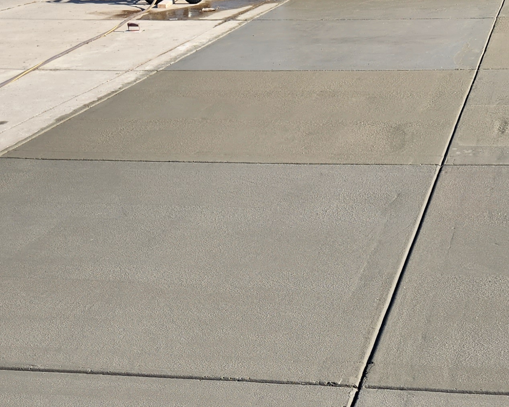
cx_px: 341
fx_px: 1070
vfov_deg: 21.1
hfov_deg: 26.6
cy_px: 367
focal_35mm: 71
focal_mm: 5.4
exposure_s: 1/854
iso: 20
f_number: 1.8
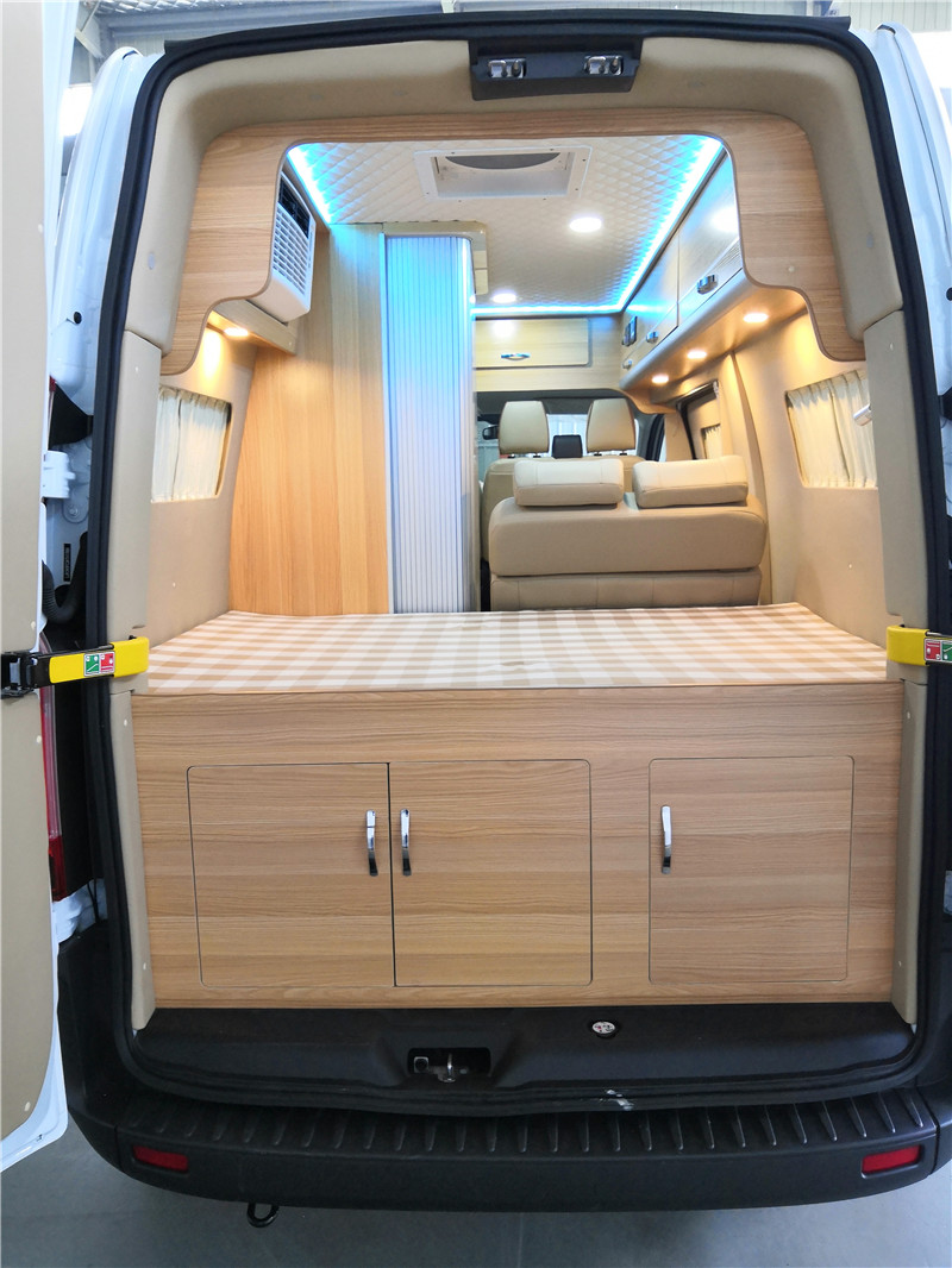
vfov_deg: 65.3
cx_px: 476
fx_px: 990
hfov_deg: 51.4
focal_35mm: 27
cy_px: 634
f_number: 1.8
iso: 200
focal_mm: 3.95
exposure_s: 1/33.3
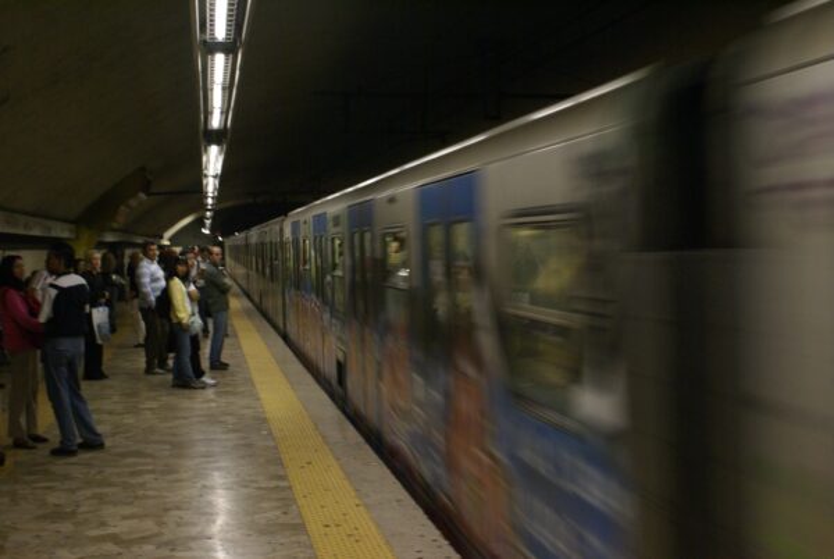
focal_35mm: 45
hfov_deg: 43.5
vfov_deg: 30.0
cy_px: 280
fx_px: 1044
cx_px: 417
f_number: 5
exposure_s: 1/15
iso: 400
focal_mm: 30
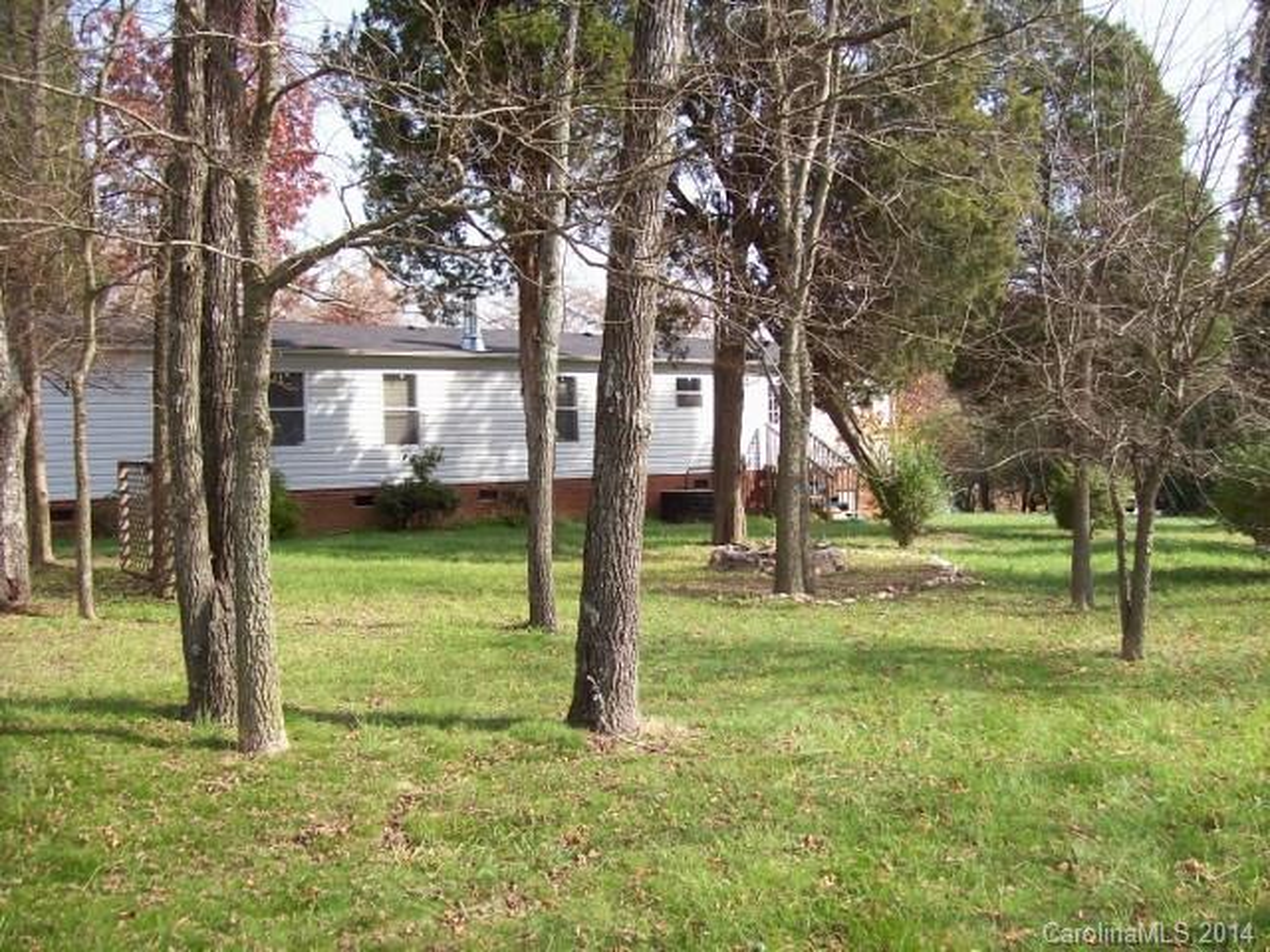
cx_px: 635
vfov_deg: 39.7
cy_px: 476
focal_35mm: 36
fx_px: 1321
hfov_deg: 51.4
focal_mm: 6
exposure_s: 1/519
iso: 80
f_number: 2.7
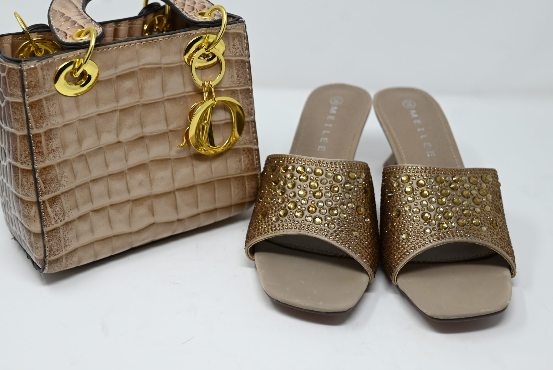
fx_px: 799
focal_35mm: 52
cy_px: 164
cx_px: 256
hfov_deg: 38.2
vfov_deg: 26.0
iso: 400
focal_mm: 40
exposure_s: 1/250
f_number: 4.5
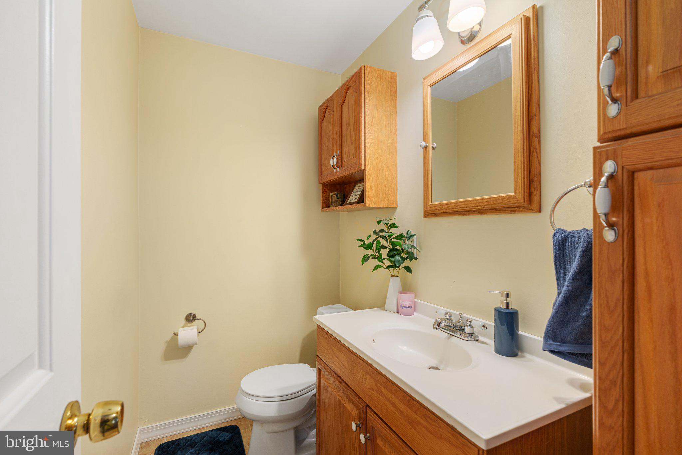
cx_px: 341
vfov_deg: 73.7
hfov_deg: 96.7
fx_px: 303
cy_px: 228
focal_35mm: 16
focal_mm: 16
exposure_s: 1/20
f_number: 7.1
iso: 320
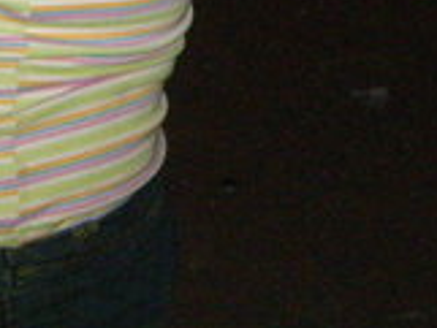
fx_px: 1908
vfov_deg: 9.4
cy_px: -260
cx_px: 19
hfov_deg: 12.9
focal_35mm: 151
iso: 400
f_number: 2.7
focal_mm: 6.2
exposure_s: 1/40
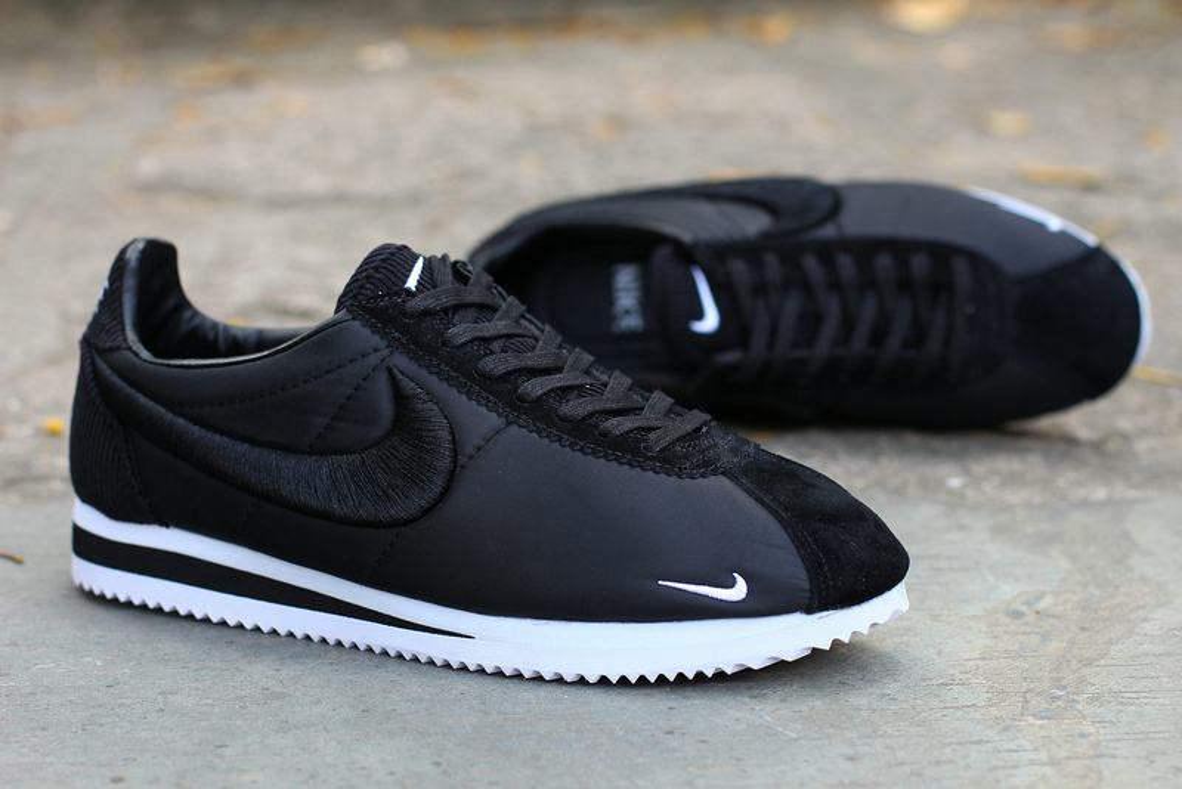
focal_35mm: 105
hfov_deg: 19.4
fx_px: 3449
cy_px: 394
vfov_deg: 13.1
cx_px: 591
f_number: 6.3
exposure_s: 1/640
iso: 100
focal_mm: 70
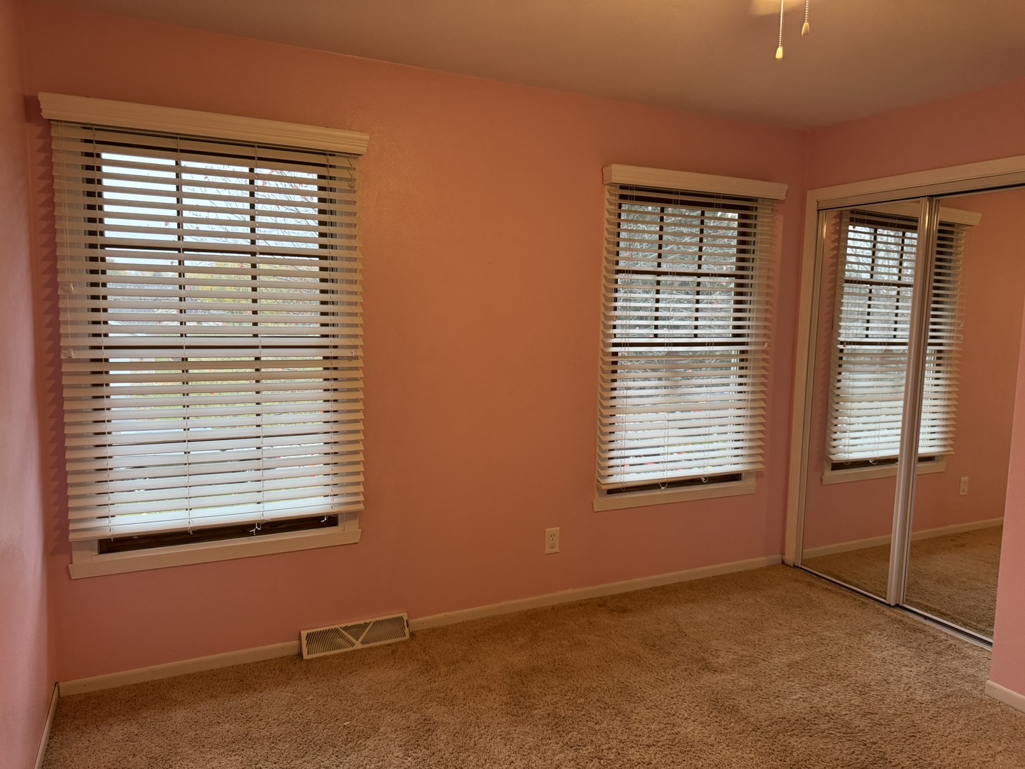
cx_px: 512
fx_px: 711
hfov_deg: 71.6
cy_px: 384
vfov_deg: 56.8
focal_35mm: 24
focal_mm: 6.76
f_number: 1.78
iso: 200
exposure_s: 1/60
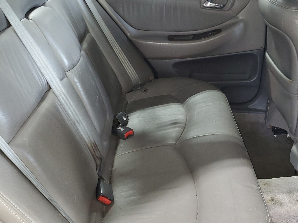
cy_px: 126
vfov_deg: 31.5
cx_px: 207
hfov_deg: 40.5
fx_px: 396
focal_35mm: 46
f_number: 1.5
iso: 122
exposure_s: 1/24
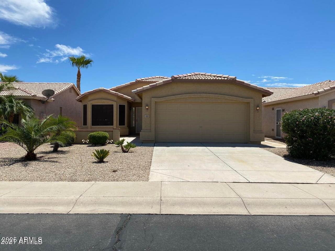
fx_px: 252
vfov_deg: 53.1
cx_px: 168
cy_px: 126
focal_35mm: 26
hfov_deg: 67.3
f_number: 1.8
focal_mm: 4.25
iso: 32
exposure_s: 1/4115
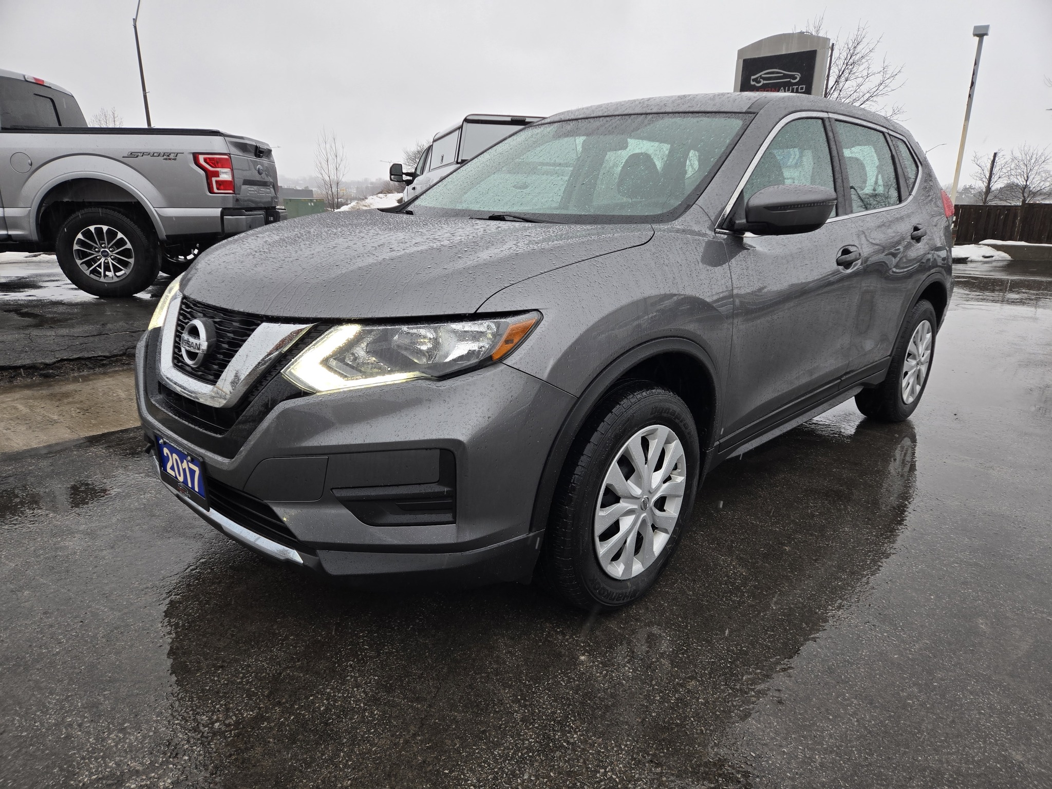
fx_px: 699
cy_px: 394
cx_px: 526
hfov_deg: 73.9
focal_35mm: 23
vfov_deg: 58.9
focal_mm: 5.4
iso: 64
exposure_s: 1/180
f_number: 1.8
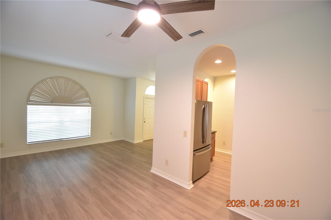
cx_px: 166
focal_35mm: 15
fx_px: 138
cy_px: 110
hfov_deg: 100.4
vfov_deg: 77.3
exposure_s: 1/20
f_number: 3.5
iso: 800
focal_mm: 10
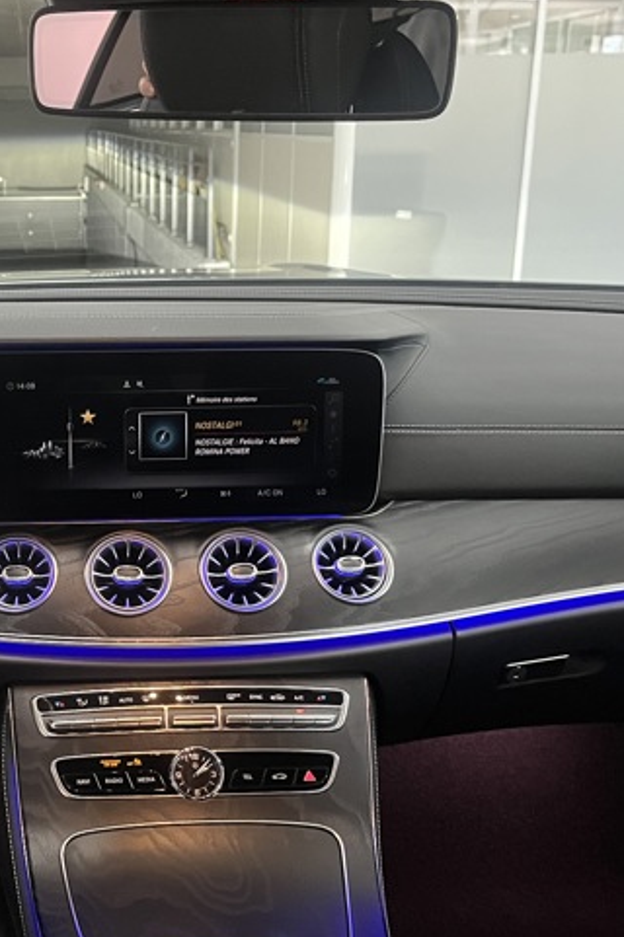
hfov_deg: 28.9
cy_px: 479
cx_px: 86
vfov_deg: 43.6
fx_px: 1172
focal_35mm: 45
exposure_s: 1/50
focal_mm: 5.1
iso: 500
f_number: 1.6
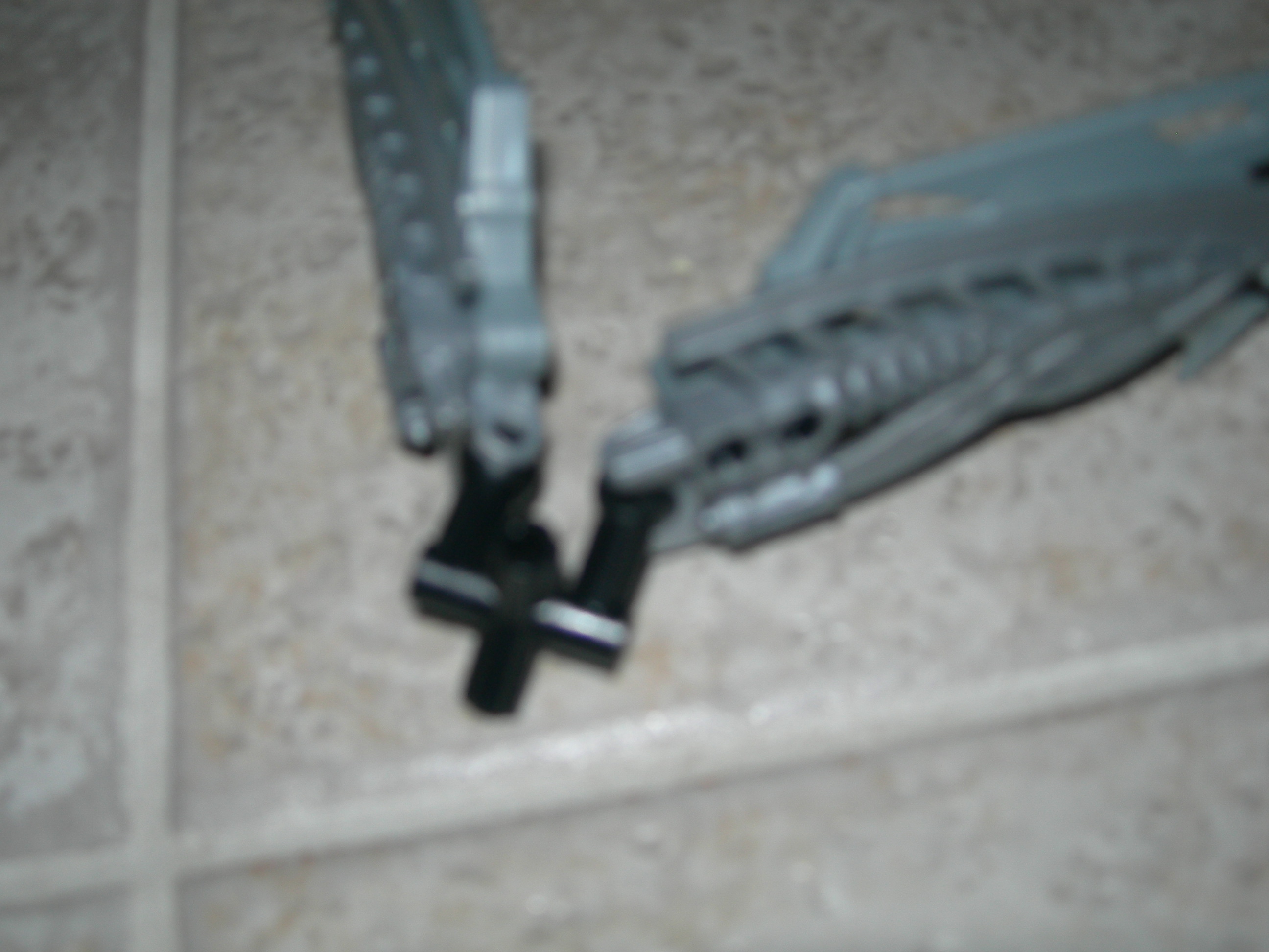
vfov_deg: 35.1
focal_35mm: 41
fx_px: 1503
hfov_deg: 45.8
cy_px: 476
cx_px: 634
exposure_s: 1/60.1
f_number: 2.9
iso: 50
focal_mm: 8.5
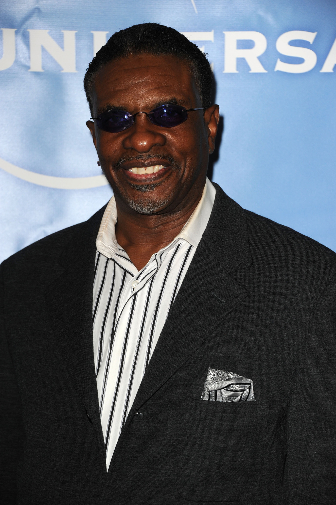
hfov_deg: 10.1
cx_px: 168
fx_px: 1892
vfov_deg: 15.2
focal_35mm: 135
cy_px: 252
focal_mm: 135
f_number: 7.1
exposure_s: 1/200
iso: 500
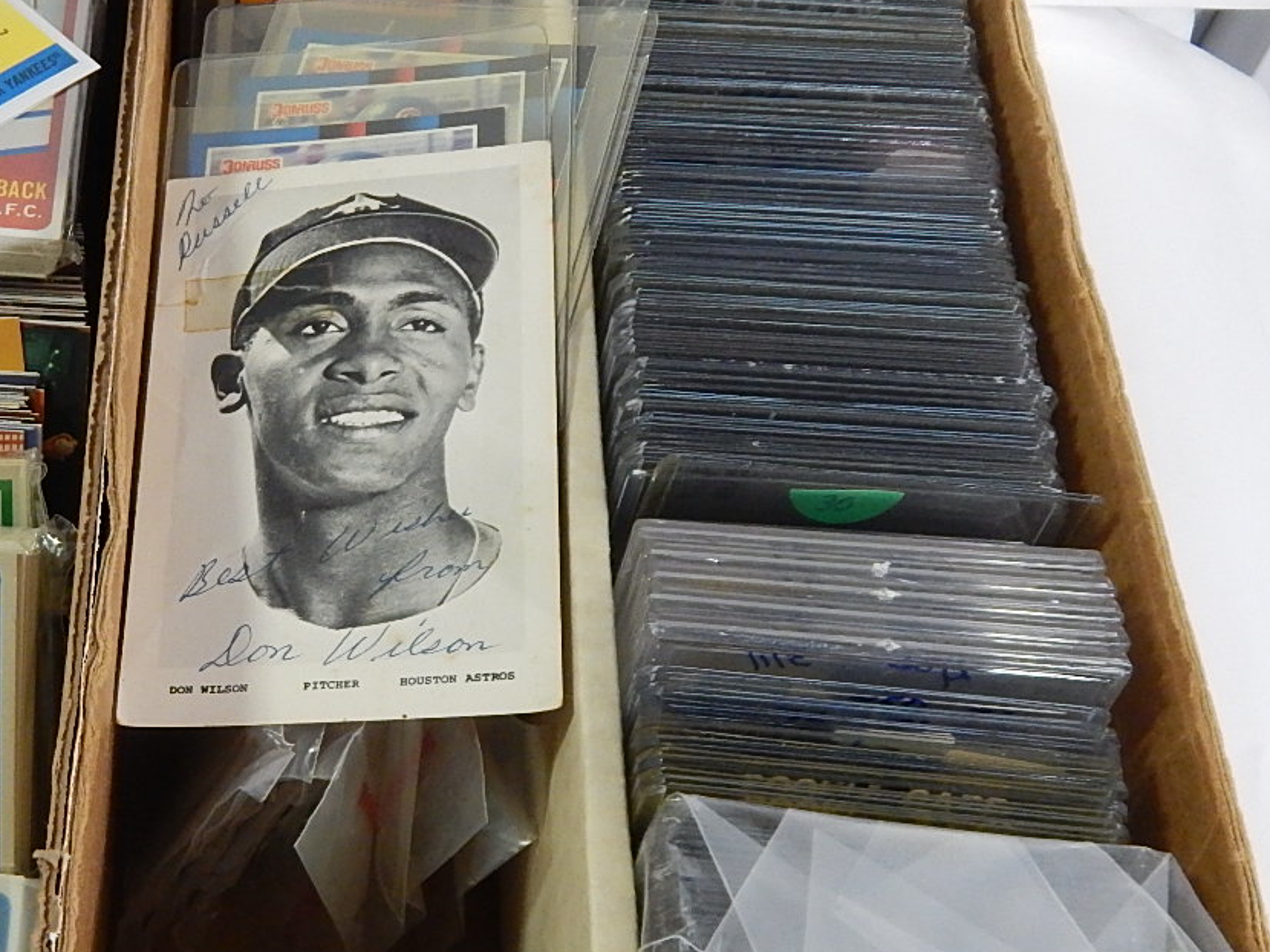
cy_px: 643
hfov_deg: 33.7
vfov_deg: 26.8
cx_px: 136
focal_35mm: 54
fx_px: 1981
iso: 400
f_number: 3.2
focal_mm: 5.1
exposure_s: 1/50
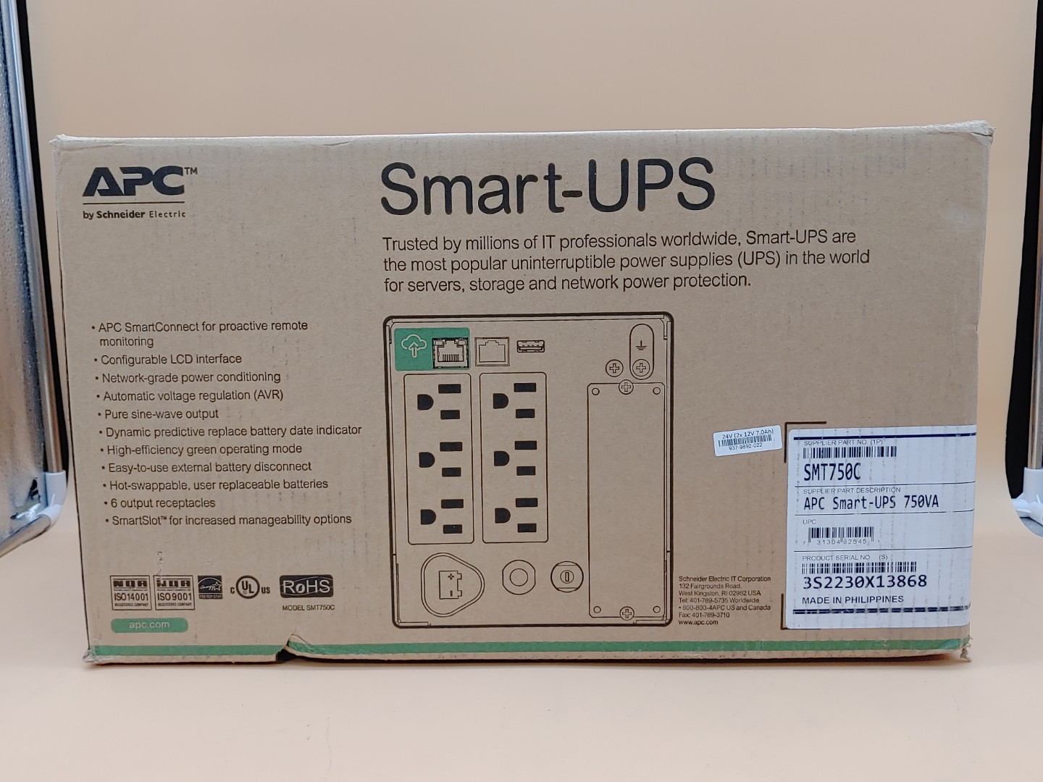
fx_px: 1085
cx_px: 522
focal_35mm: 36
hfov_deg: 51.4
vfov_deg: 39.7
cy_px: 391
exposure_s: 1/62
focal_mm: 4.36
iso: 50
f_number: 1.8
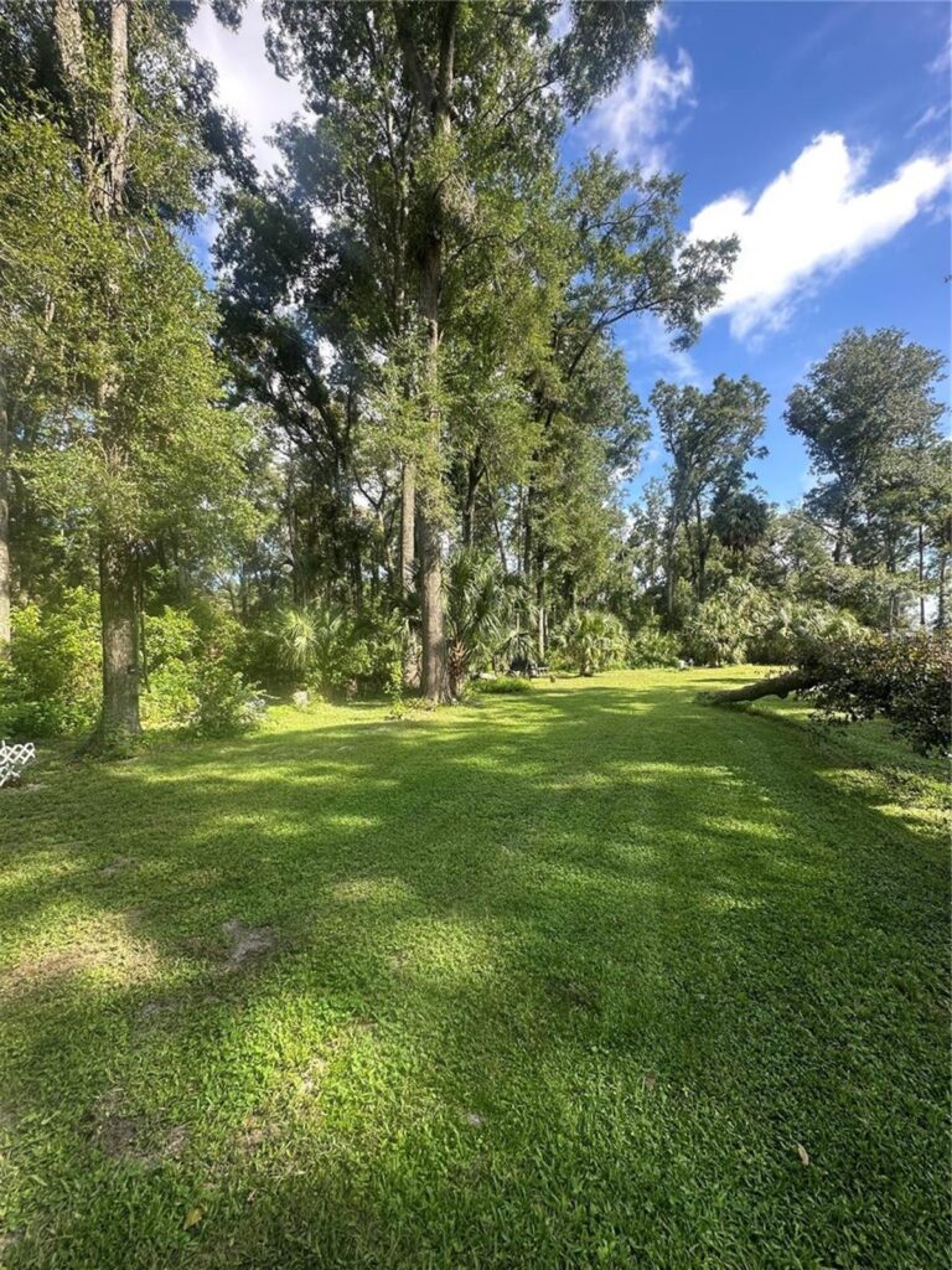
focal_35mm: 14
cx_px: 476
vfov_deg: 102.1
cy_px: 635
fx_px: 513
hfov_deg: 85.7
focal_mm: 2.22
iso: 40
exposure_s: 1/375
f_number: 2.2
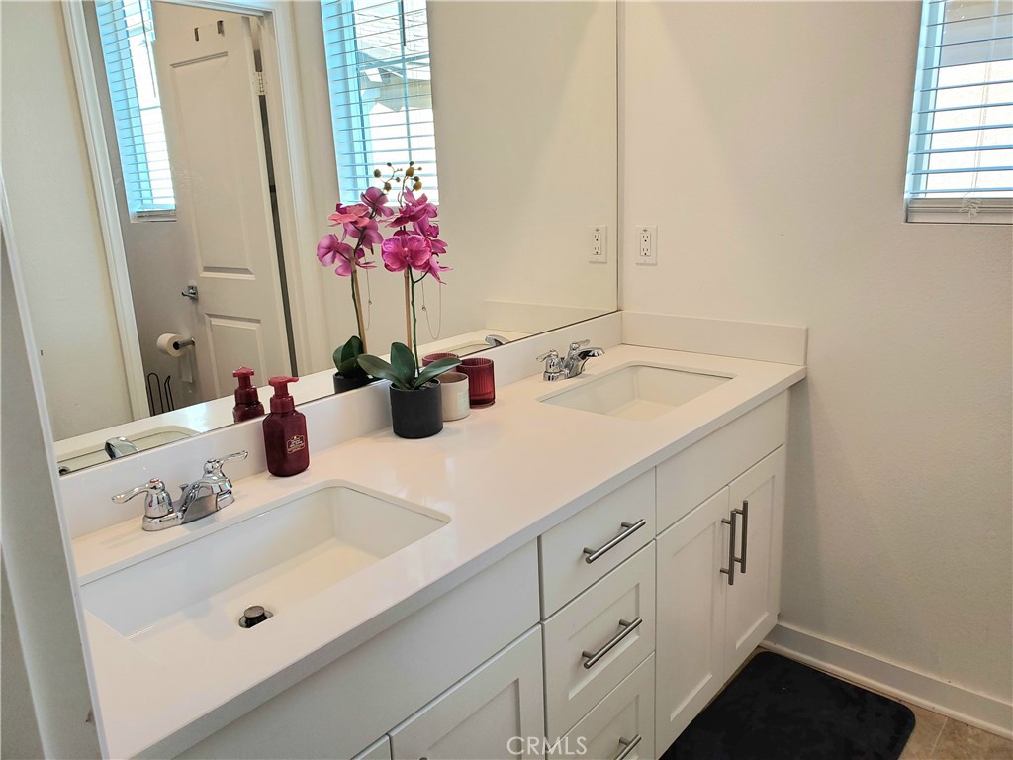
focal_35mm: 26
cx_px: 506
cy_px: 380
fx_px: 761
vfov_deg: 53.1
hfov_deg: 67.3
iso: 125
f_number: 2.4
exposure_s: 1/120
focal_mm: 4.3
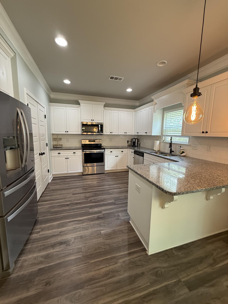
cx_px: 114
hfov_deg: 85.7
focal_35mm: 14
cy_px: 152
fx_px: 123
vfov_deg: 102.1
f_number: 2.2
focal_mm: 2.22
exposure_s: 1/60
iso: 200
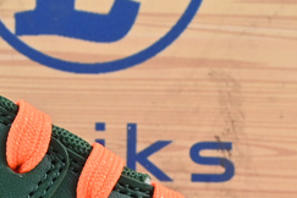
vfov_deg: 5.1
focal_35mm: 267
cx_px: 104
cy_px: 370
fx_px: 2203
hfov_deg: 7.7
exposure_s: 1/15
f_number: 10
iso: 100
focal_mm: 36
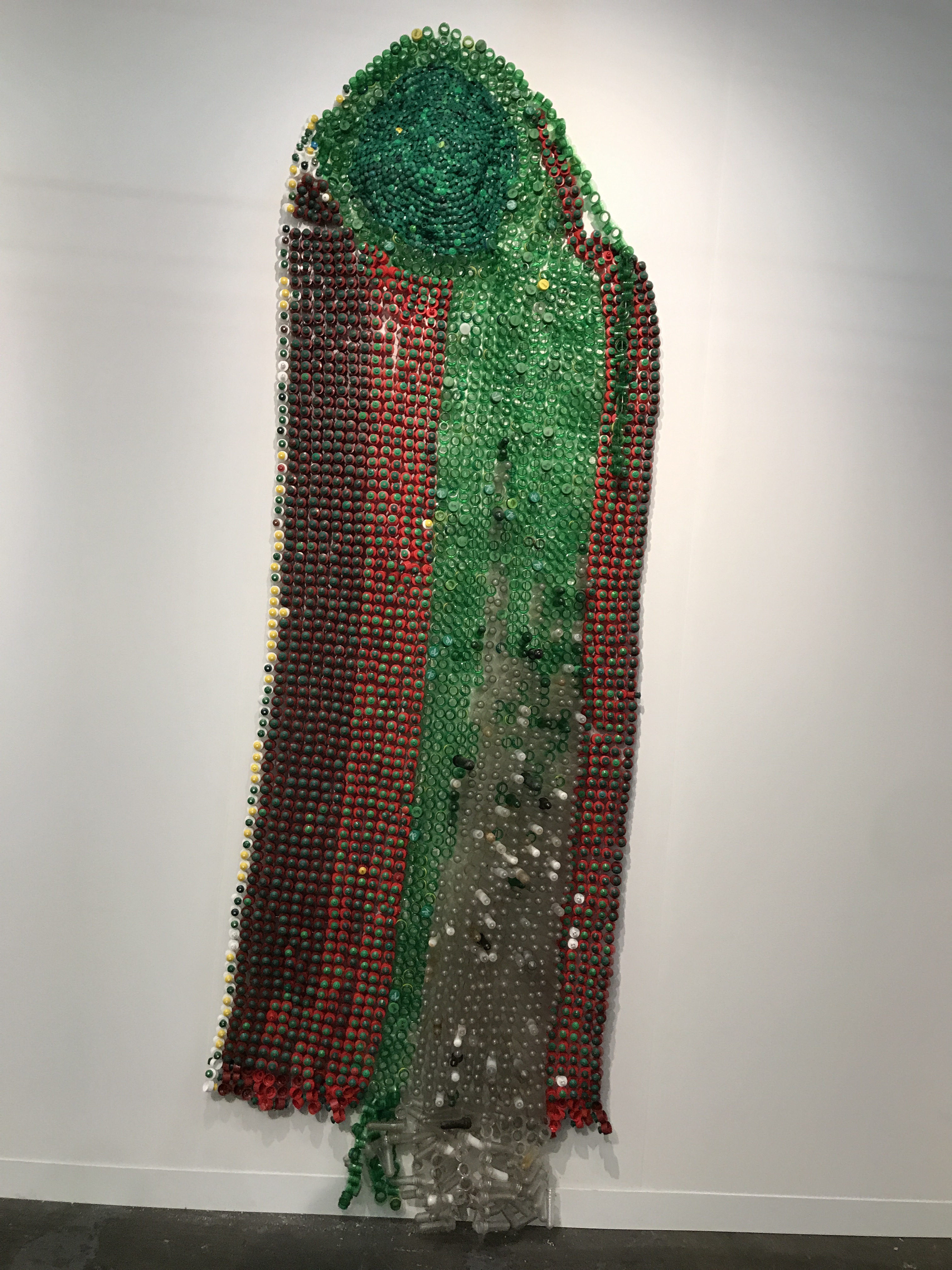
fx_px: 1027
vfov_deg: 63.4
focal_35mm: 28
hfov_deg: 49.7
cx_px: 476
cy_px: 635
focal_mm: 3.99
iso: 32
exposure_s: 1/30
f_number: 1.8
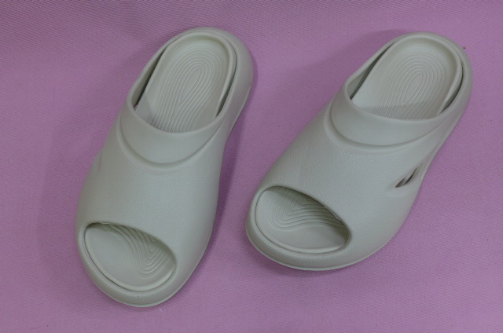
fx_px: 558
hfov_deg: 48.5
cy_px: 166
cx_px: 252
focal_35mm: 40
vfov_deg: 33.3
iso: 100
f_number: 1.7
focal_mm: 7.9
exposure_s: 1/80
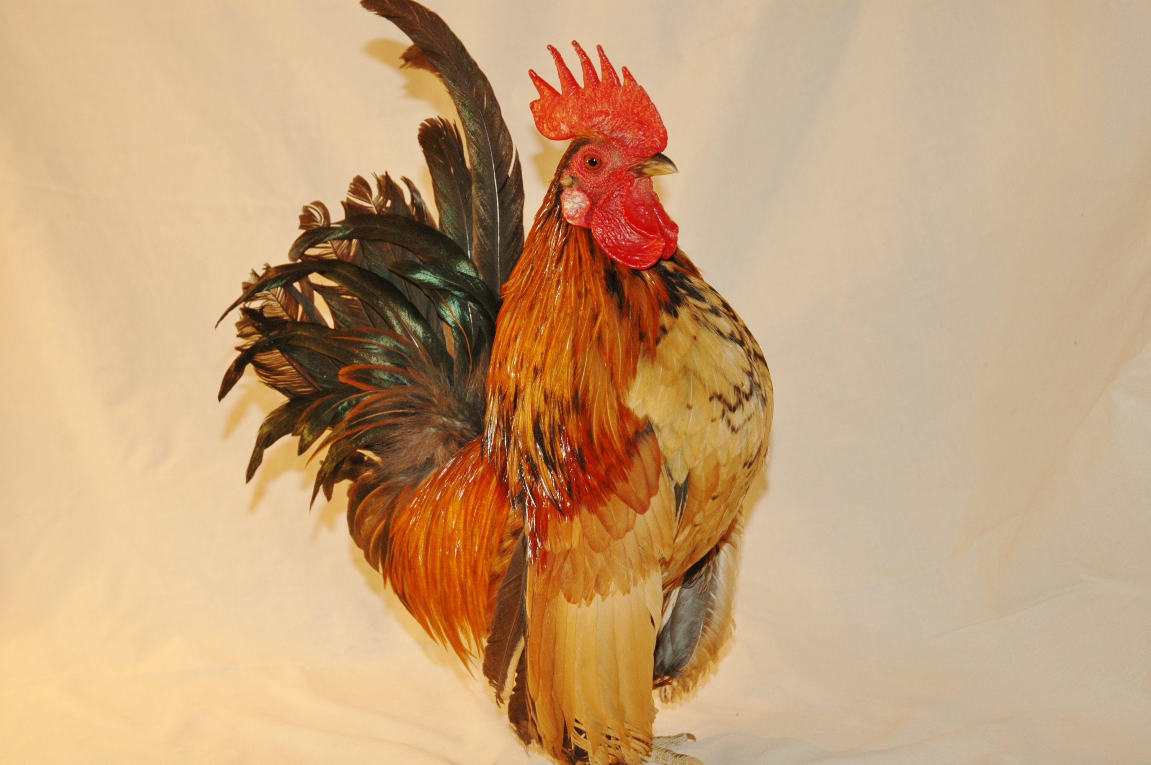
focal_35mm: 60
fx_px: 1917
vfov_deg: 22.6
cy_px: 382
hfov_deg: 33.4
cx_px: 576
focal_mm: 40
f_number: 4.5
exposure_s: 1/60
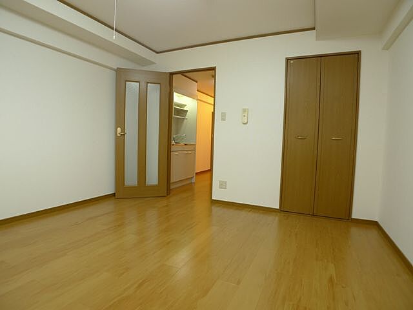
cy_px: 155
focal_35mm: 24
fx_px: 286
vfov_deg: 56.8
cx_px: 206
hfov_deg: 71.6
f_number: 2
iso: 100
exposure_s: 1/13
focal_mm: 5.1
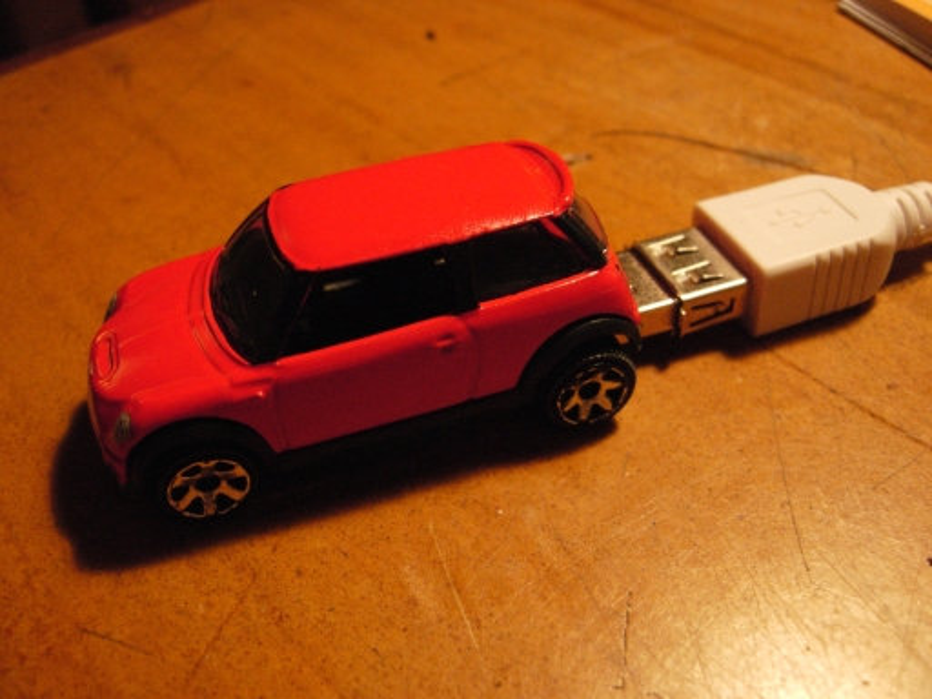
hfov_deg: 51.4
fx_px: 969
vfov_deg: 39.7
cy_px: 350
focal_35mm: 36
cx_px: 466
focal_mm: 7.5
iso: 400
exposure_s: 1/128
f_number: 3.4
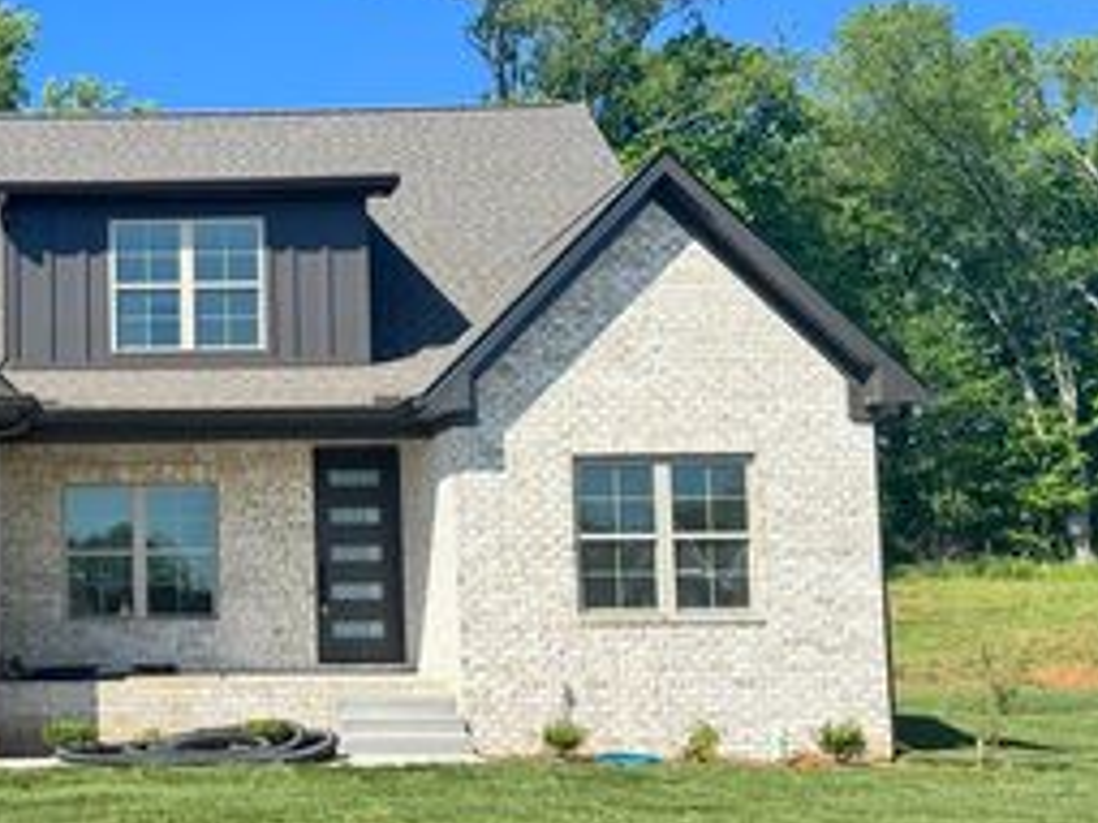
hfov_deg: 37.5
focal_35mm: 47
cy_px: 502
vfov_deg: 30.8
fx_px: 1490
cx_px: 86
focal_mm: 6.76
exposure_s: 1/3096
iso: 80
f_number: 1.78
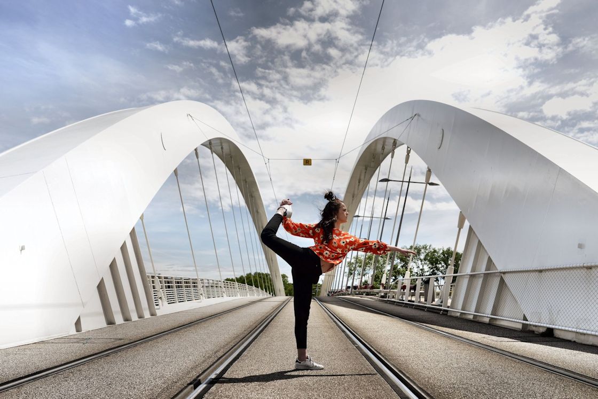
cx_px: 299
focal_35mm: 35
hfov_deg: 54.4
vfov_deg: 37.9
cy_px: 200
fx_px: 581
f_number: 5
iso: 500
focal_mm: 35
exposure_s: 1/3200
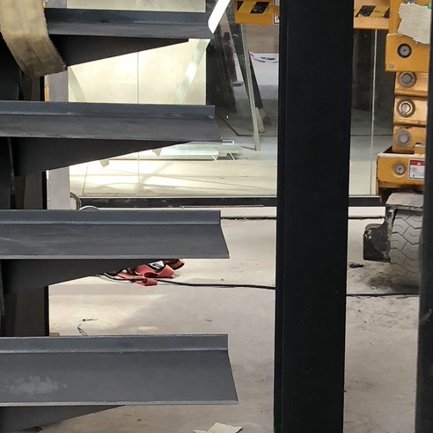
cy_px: 273
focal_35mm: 103
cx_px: 303
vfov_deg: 16.9
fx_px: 1458
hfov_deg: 16.8
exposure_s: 1/120
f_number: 1.8
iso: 40
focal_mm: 4
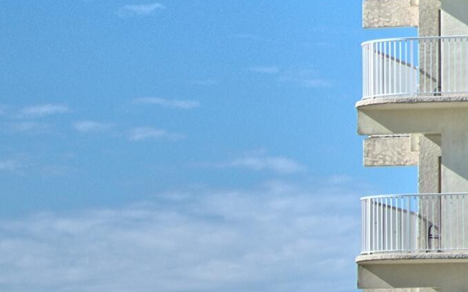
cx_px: -441
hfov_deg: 5.4
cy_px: 594
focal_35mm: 381
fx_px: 4859
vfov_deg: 3.4
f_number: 9.5
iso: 100
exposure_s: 1/350
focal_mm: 85
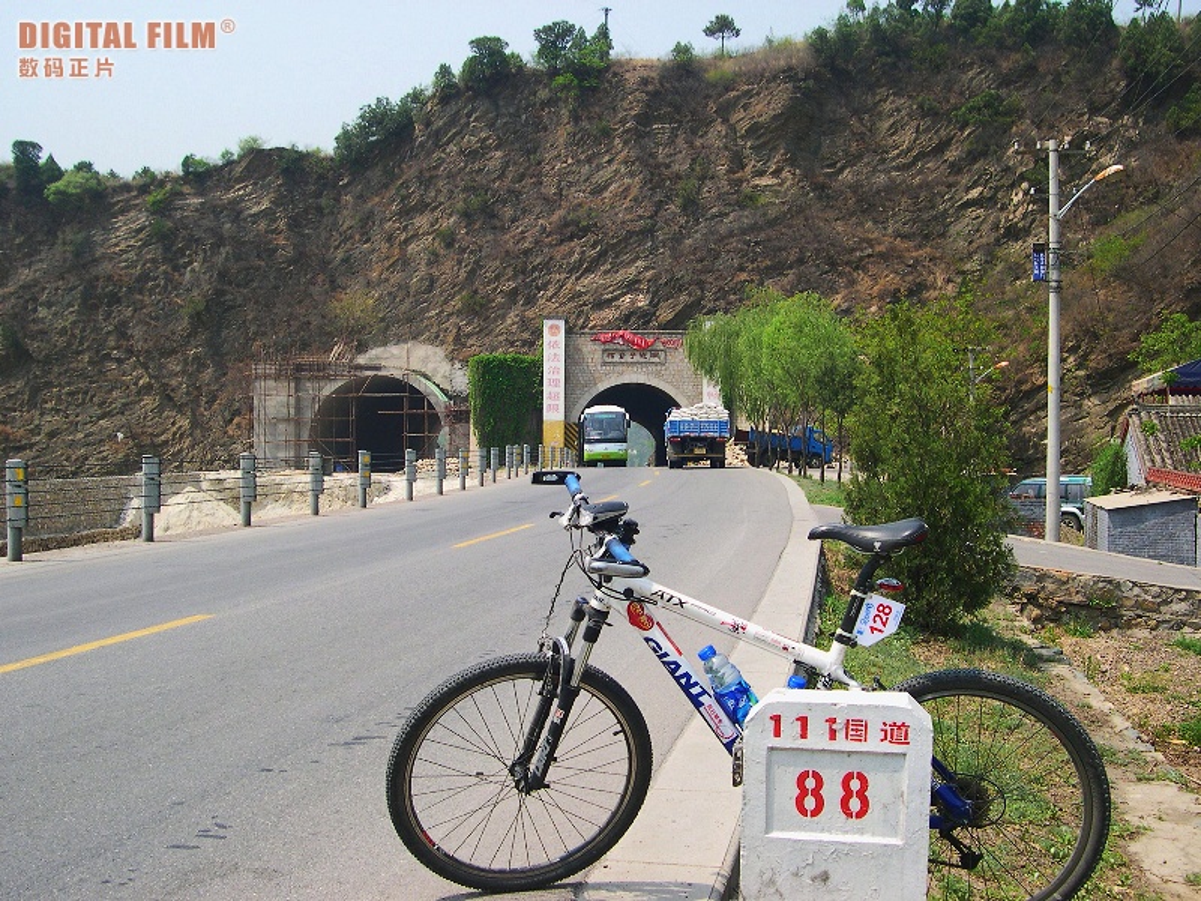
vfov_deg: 37.7
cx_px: 600
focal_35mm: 38
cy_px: 450
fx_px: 1318
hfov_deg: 49.0
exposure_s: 1/127
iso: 100
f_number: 7.6
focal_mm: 8
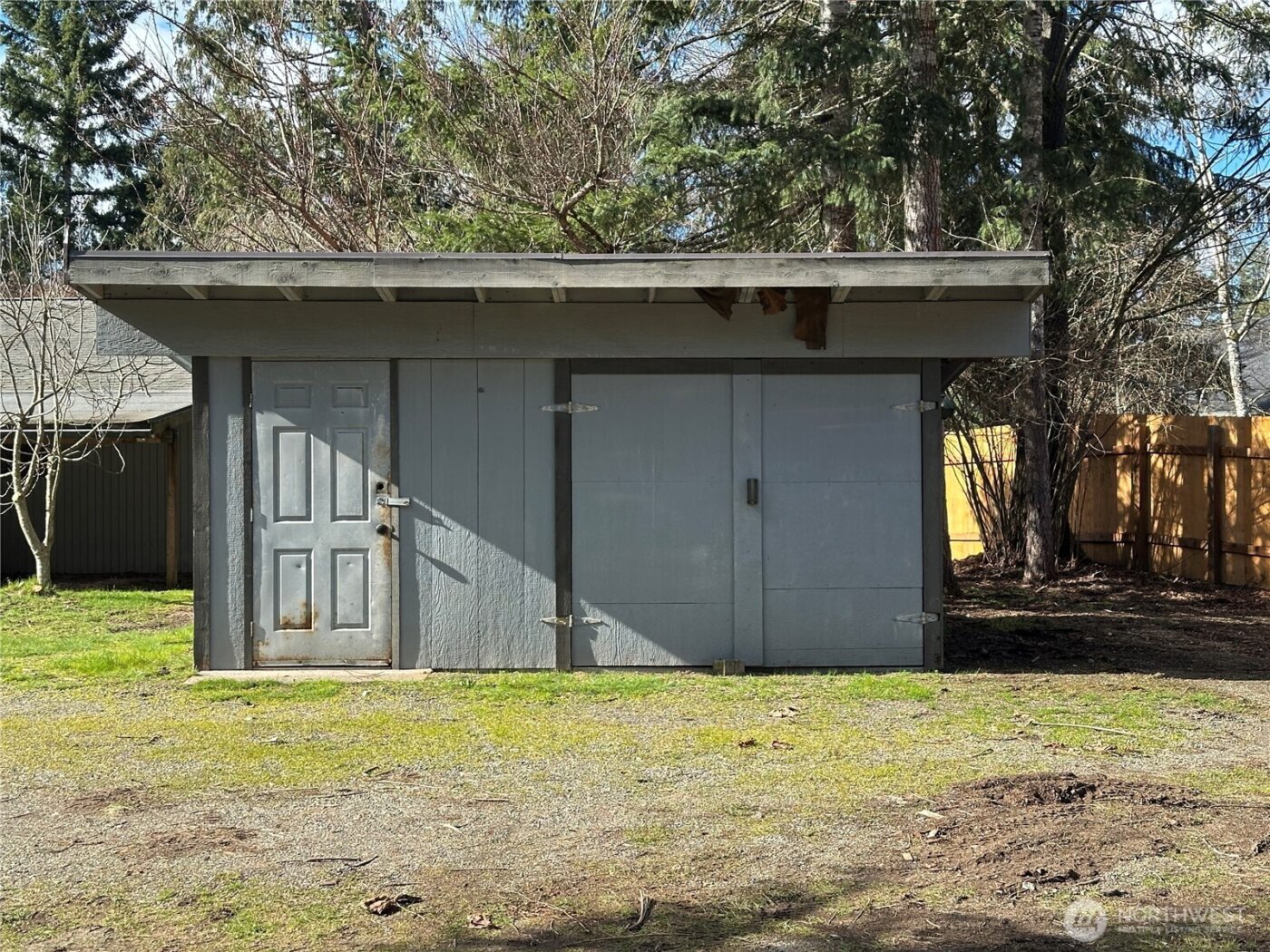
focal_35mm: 48
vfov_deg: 30.3
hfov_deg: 39.7
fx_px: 1761
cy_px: 476
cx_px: 635
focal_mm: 6.86
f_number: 1.78
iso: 64
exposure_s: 1/1145
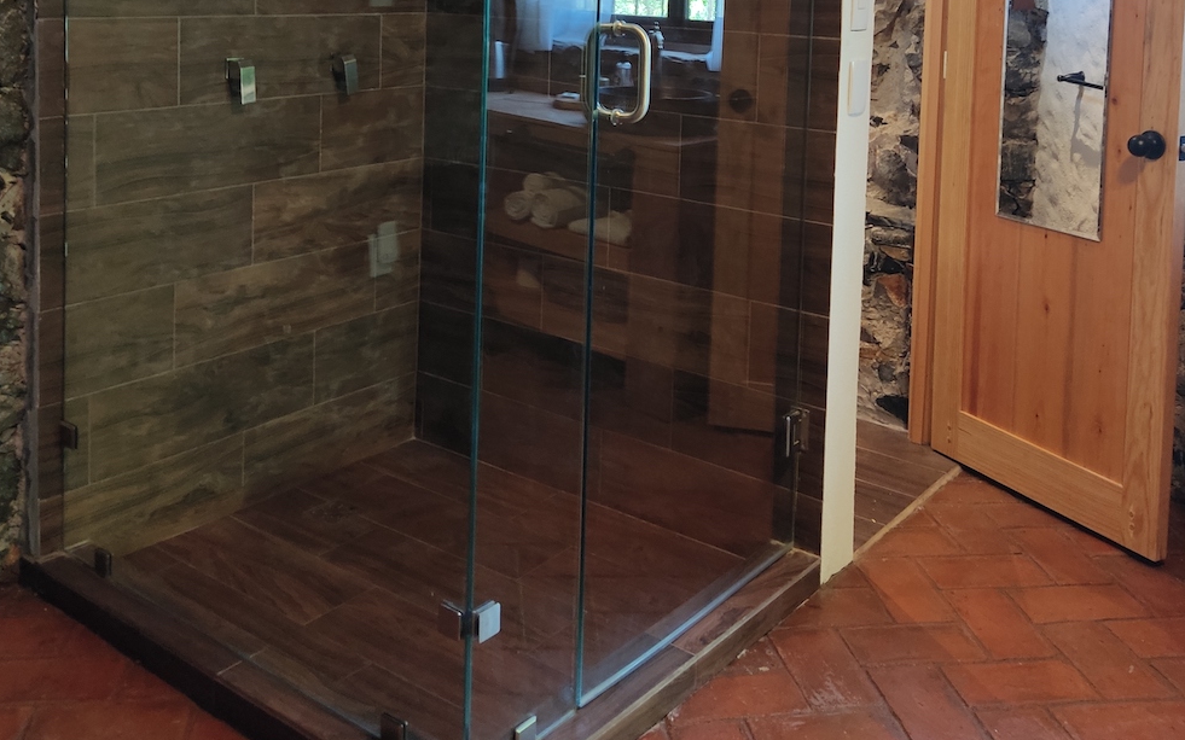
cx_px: 591
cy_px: 45
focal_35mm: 36
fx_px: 1163
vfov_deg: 33.1
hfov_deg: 54.0
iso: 218
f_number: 1.79
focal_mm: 4.71
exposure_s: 1/30
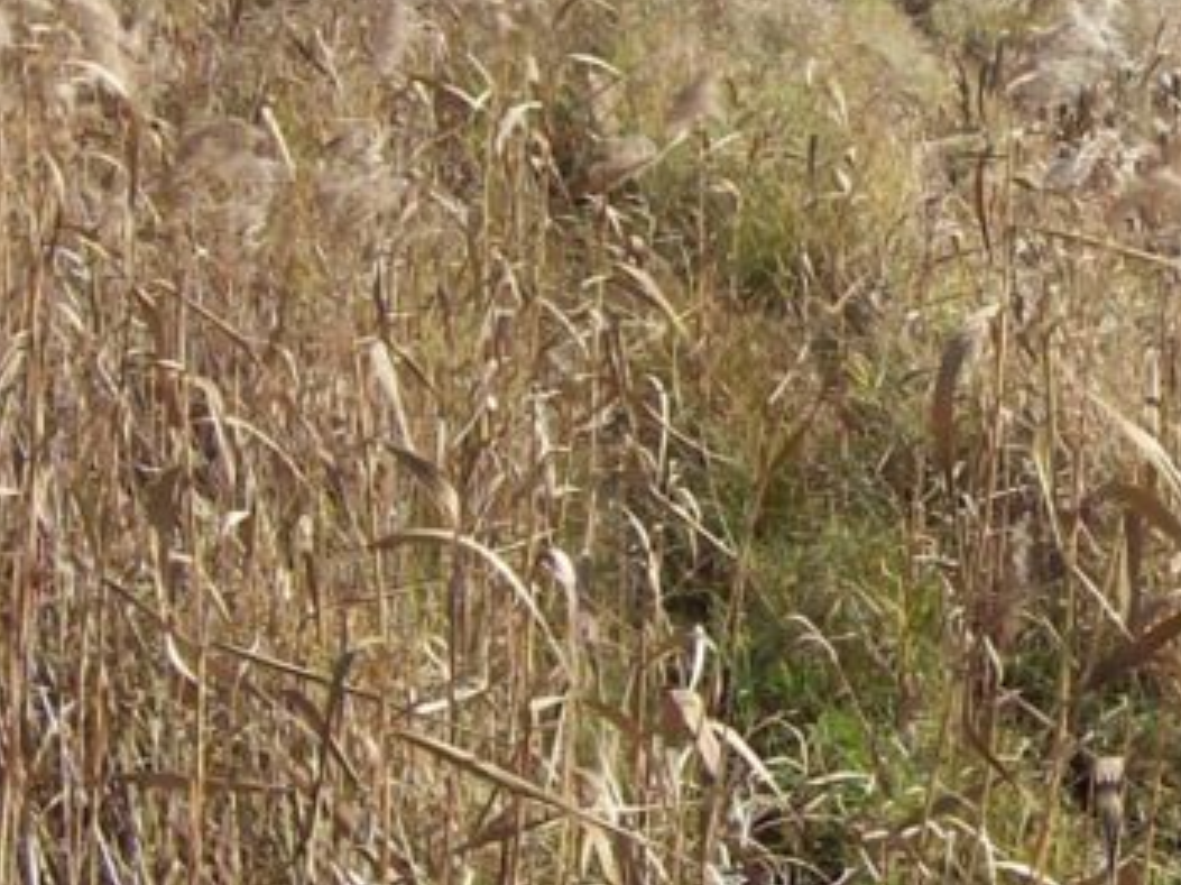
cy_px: -133
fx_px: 3581
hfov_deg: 17.9
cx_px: 1373
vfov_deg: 13.7
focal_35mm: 105
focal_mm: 6
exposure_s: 1/569
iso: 80
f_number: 4.8
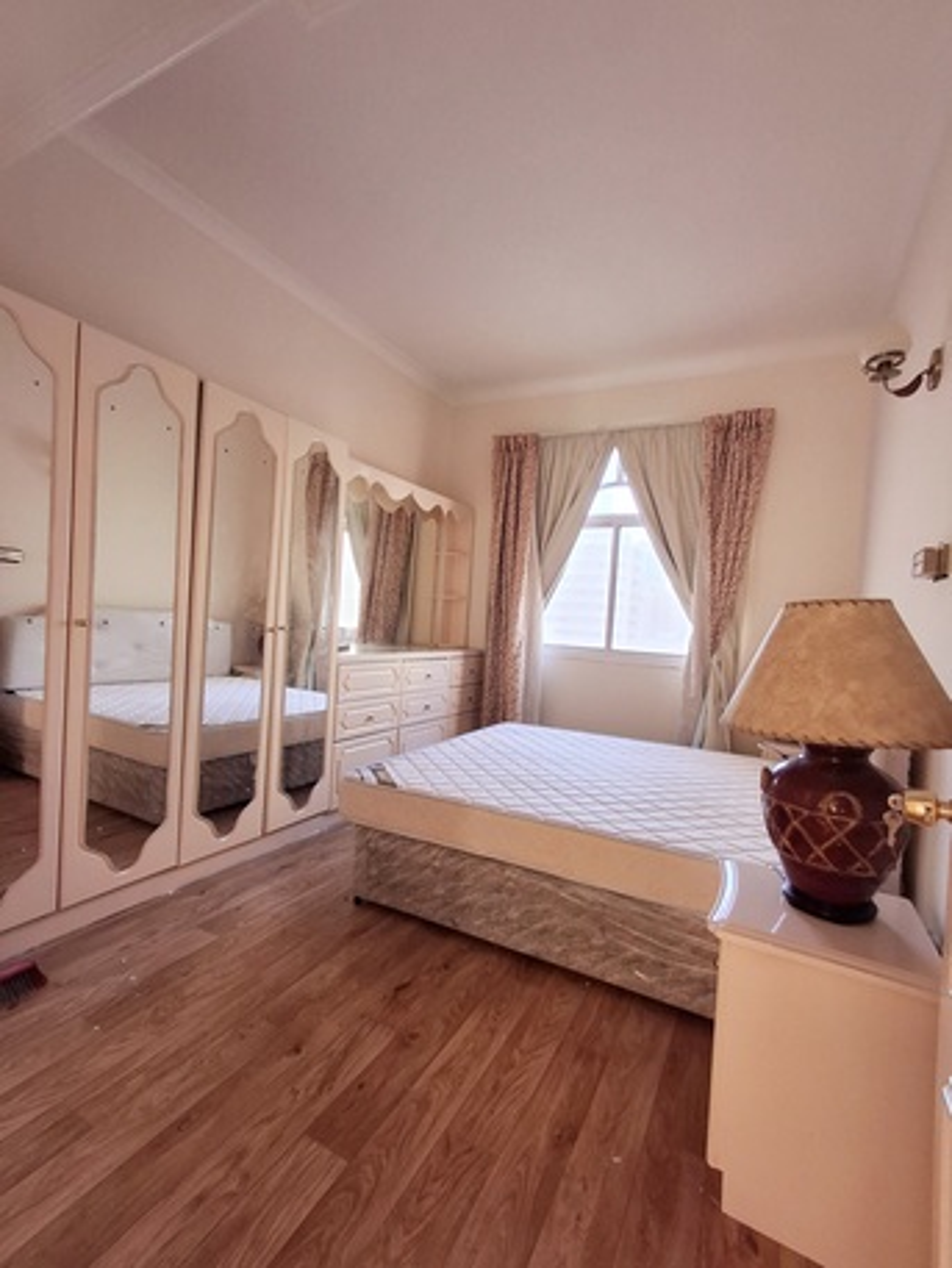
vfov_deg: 94.5
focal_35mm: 16
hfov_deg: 78.1
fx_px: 586
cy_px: 634
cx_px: 476
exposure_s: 1/40
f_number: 2.2
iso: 50
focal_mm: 1.64
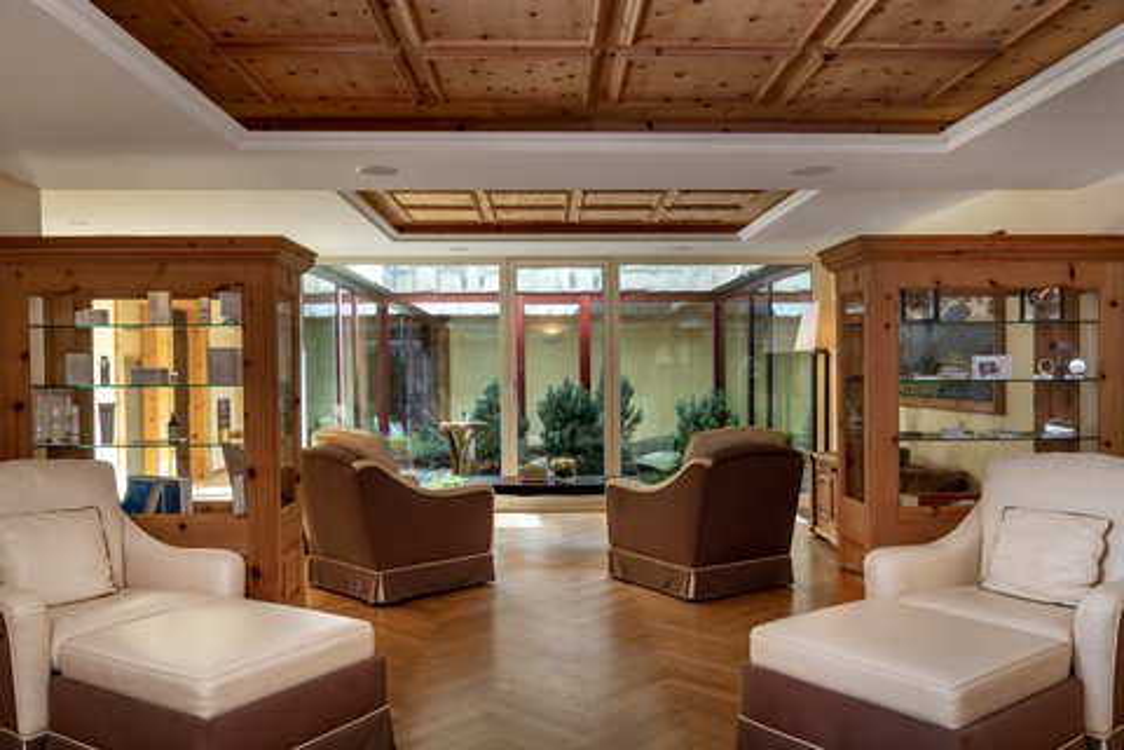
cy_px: 375
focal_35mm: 30
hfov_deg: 61.9
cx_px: 562
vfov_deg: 43.6
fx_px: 937
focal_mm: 30
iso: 100
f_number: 11
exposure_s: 1/5
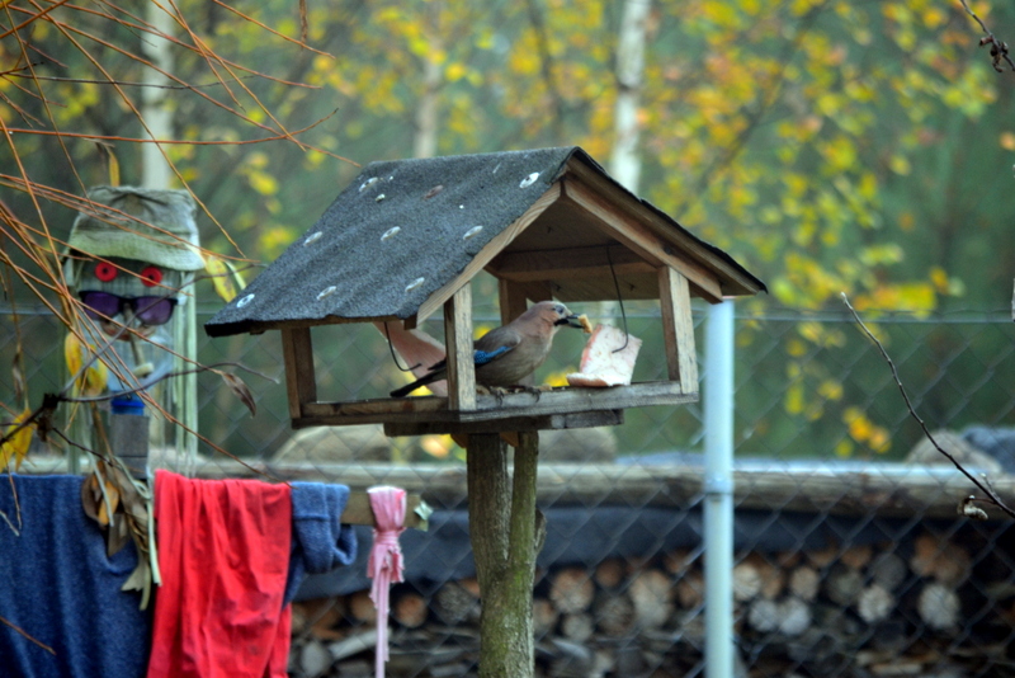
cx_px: 508
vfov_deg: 3.4
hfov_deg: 5.1
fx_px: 11422
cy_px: 339
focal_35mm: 405
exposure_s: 1/30
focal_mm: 270
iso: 500
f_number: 7.1
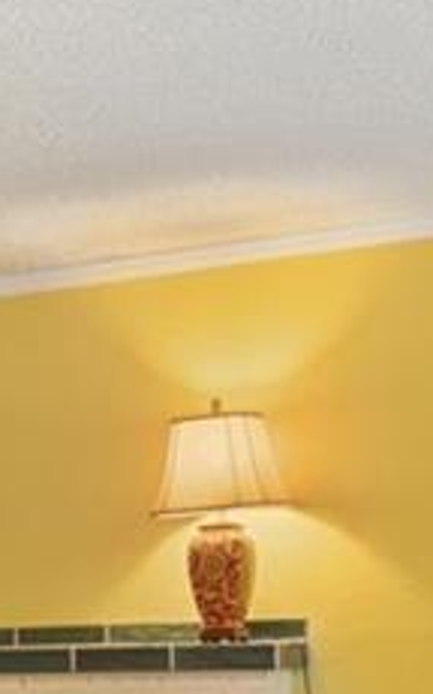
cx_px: -9
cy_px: 717
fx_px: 1873
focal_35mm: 99
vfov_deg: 20.3
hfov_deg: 13.0
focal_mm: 14
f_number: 6.3
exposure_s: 1/1.25
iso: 250
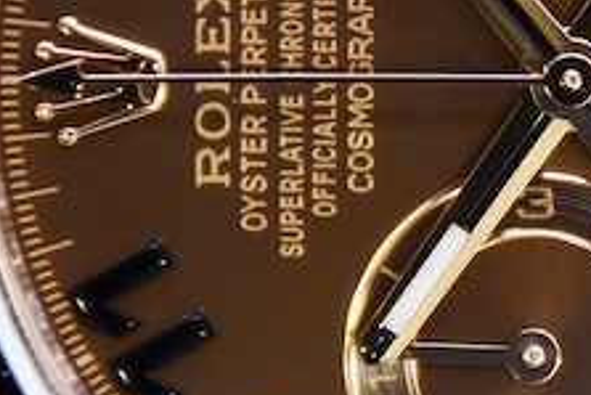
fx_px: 35367
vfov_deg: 0.6
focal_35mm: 2153
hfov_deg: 1.0
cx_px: 586
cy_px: 69
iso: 100
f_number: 6.3
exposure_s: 1/4
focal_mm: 250
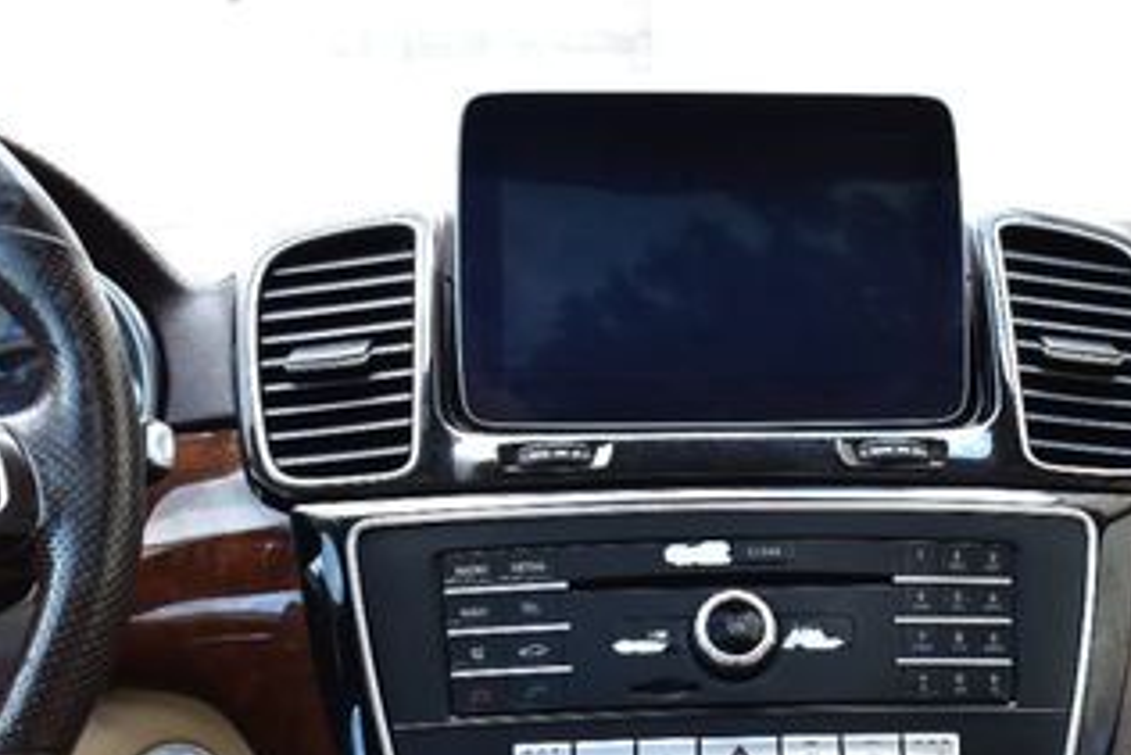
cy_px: 621
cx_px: 823
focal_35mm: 76
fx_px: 2389
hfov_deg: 26.4
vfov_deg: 17.8
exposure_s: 1/50
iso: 400
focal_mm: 25
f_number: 8
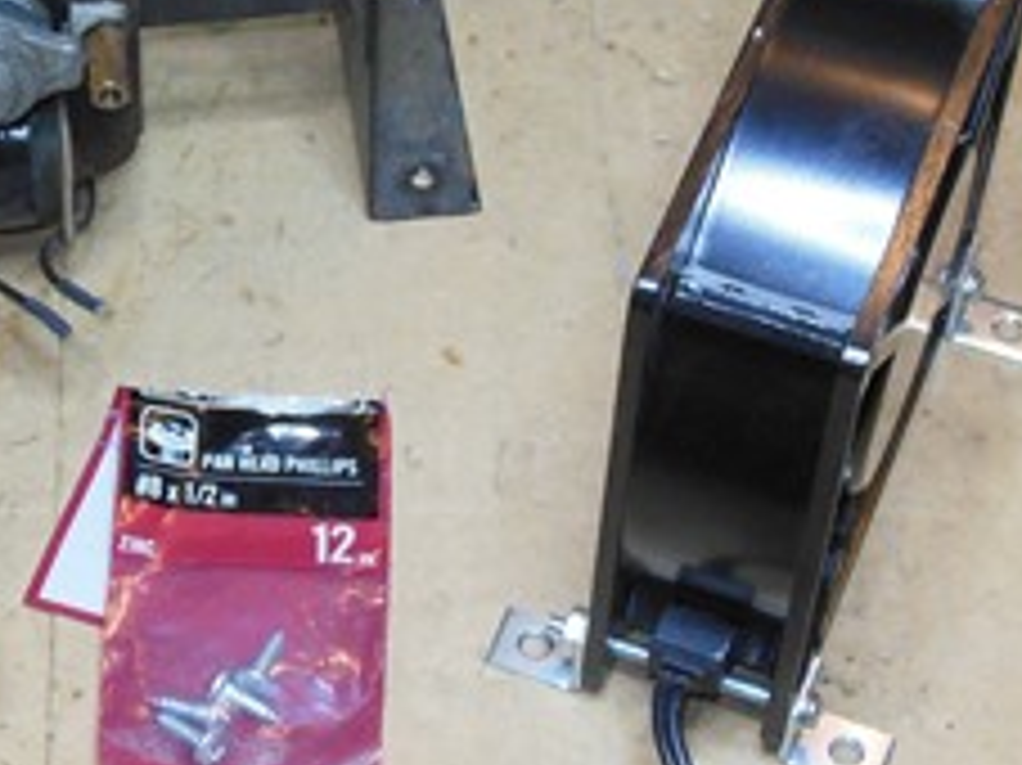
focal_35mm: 85
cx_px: 464
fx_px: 2508
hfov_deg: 23.0
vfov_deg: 17.3
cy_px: 405
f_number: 3.8
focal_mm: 7.7
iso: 400
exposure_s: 1/30
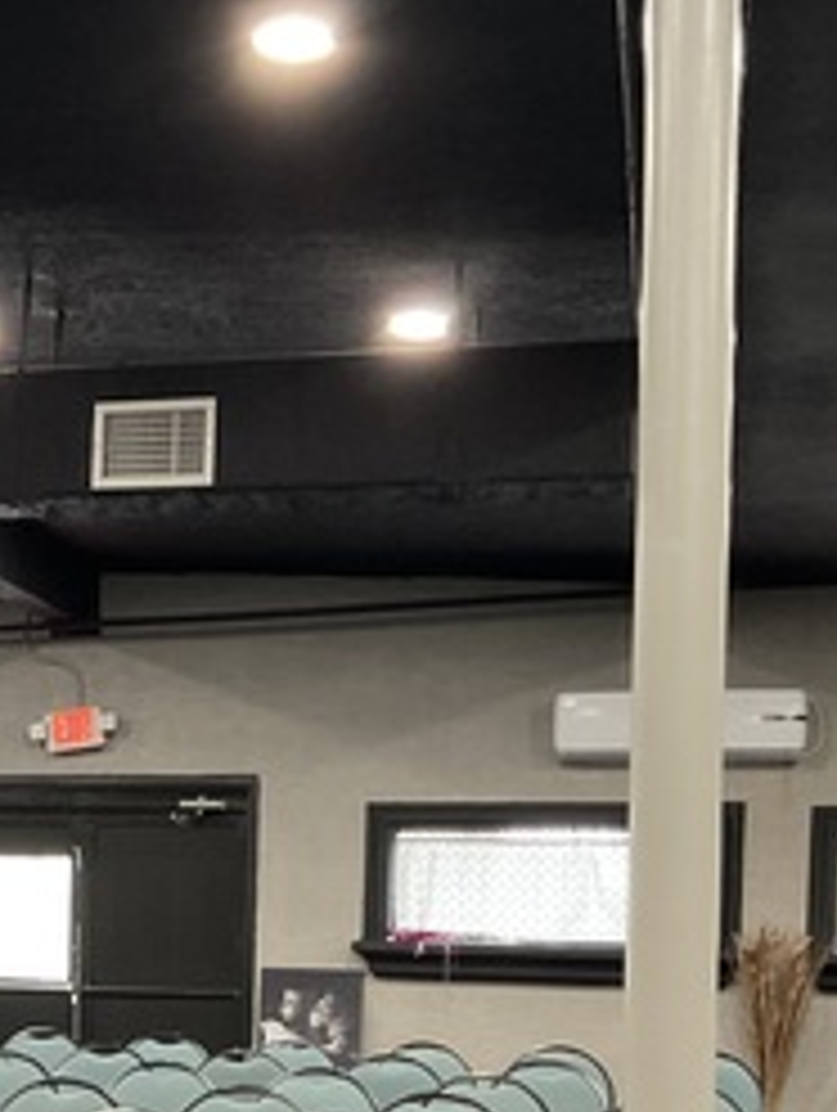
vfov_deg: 25.3
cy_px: 968
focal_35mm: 75
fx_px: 2412
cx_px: -180
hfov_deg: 18.6
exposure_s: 1/30
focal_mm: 3
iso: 250
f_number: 1.8
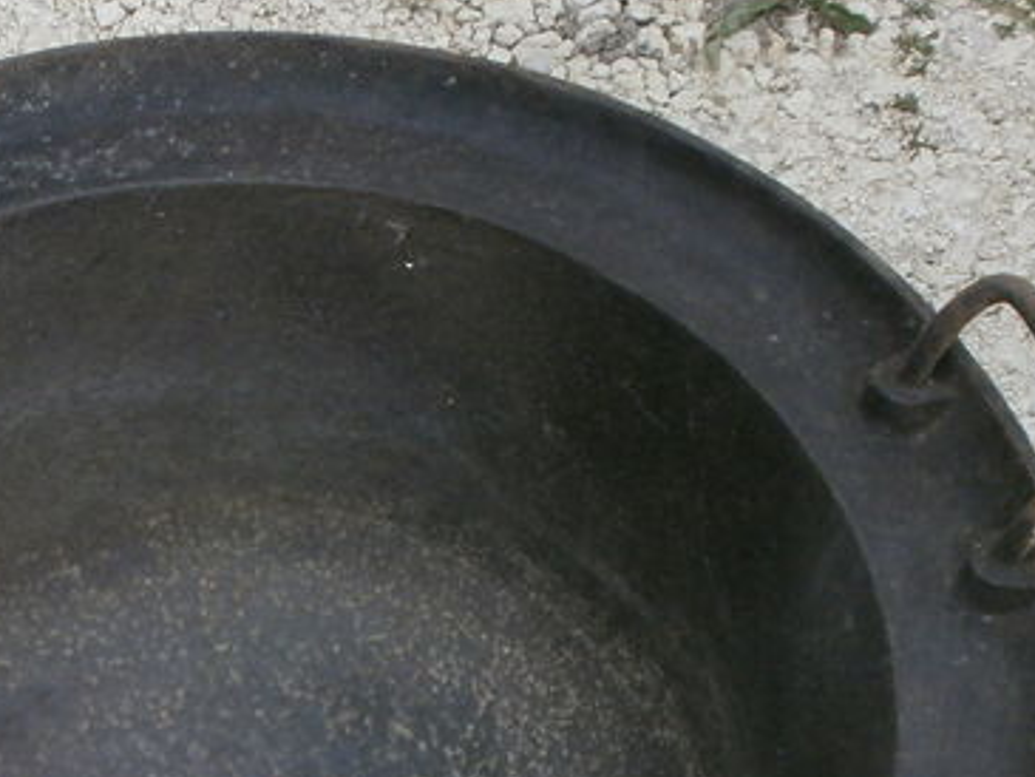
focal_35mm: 74
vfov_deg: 19.2
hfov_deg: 25.5
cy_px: 817
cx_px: 108
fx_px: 2213
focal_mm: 4.8
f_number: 2.9
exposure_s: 1/320
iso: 100
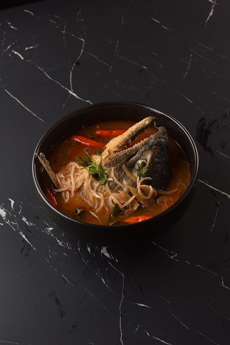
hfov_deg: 13.7
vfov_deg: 20.4
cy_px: 172
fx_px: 958
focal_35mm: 100
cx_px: 115
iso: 400
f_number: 13
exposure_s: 1/100
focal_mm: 100
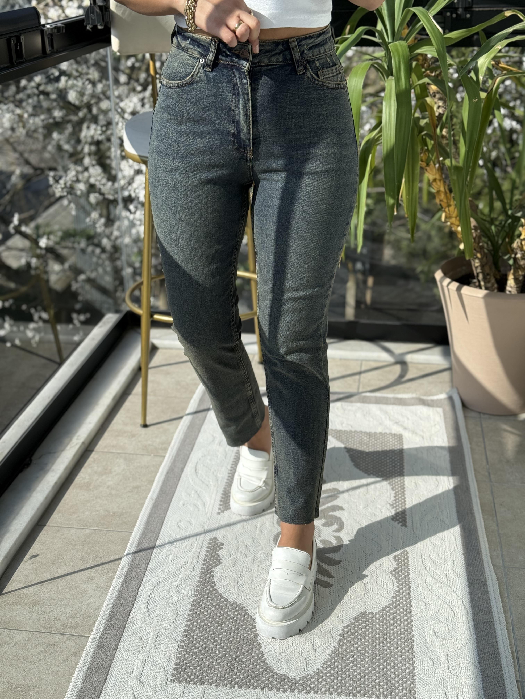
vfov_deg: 39.7
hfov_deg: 30.3
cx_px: 262
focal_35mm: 48
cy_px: 350
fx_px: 971
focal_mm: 6.76
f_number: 1.78
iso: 80
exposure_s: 1/1795
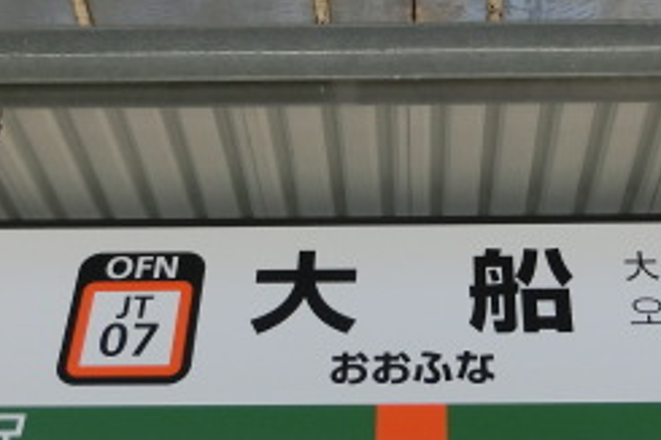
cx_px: 424
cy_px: 124
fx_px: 1248
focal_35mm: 68
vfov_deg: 19.9
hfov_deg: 29.5
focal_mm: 4.5
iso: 125
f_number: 3.5
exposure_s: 1/125
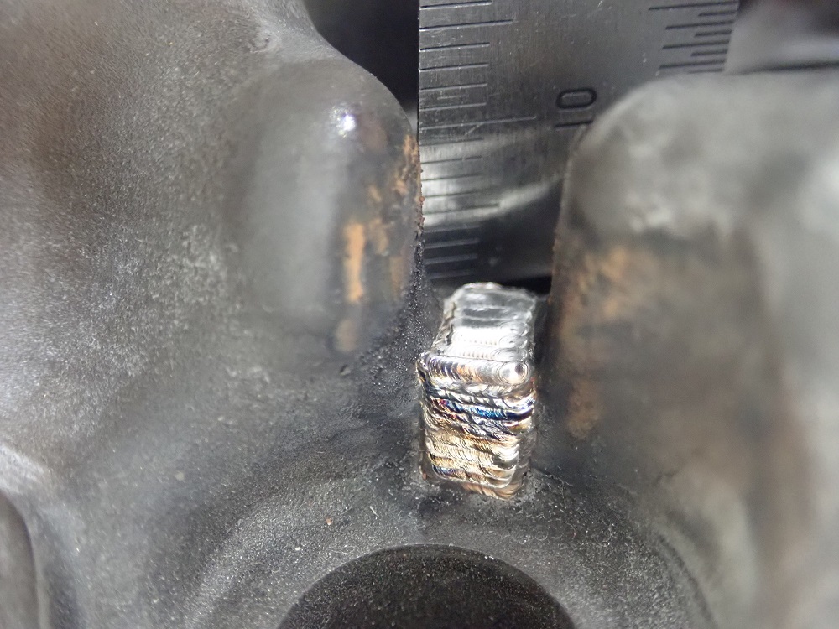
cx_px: 420
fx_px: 1042
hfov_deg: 43.9
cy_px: 314
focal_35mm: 43
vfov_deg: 33.6
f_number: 2.9
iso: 1600
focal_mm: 7.86
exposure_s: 1/40
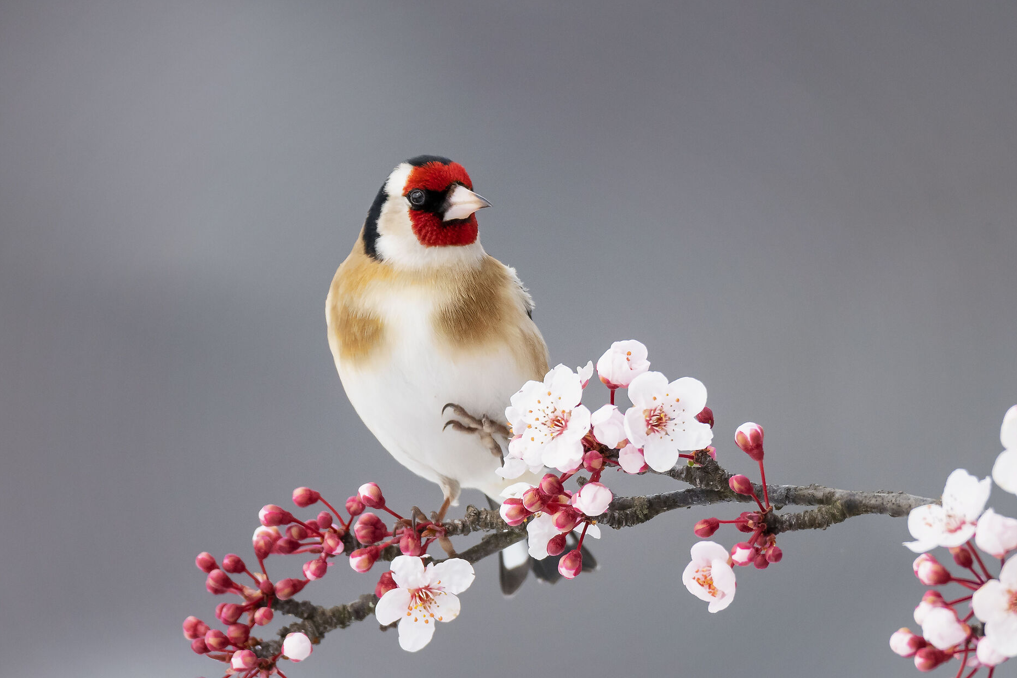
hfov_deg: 1.8
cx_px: 499
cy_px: 419
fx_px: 32878
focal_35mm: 1164
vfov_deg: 1.2
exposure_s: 1/2500
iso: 1000
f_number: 7.1
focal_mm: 600
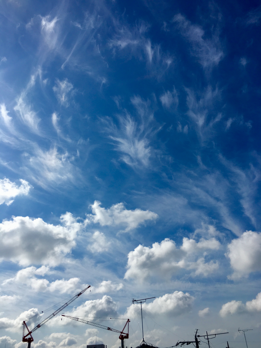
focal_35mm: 29
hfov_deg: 48.2
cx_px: 130
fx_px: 292
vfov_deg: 61.7
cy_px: 174
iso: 25
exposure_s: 1/5495
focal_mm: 4.15
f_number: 2.2
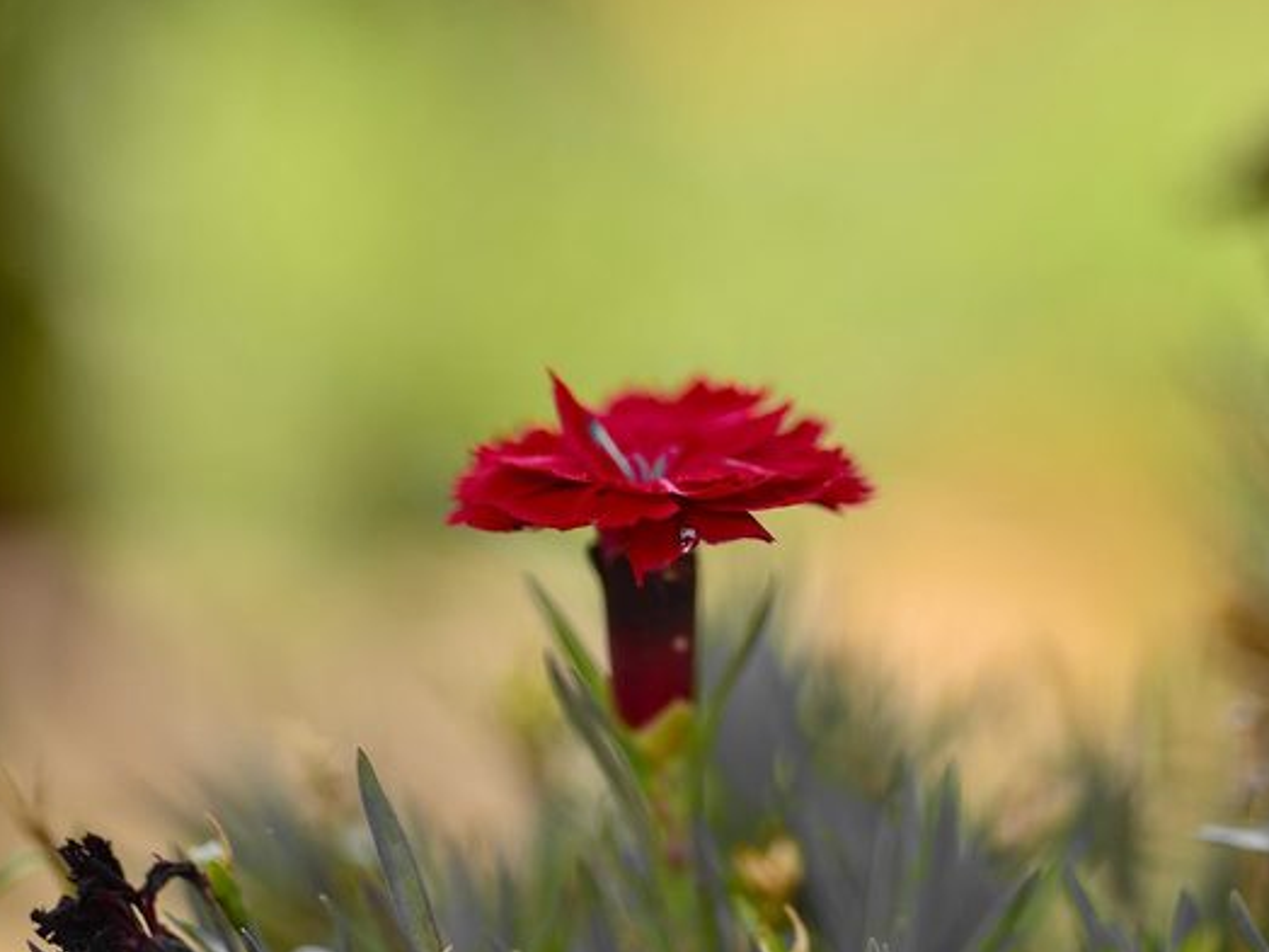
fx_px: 2420
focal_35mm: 66
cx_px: 659
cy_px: 472
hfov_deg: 29.4
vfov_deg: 22.3
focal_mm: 60
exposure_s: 1/400
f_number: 3.2
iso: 100
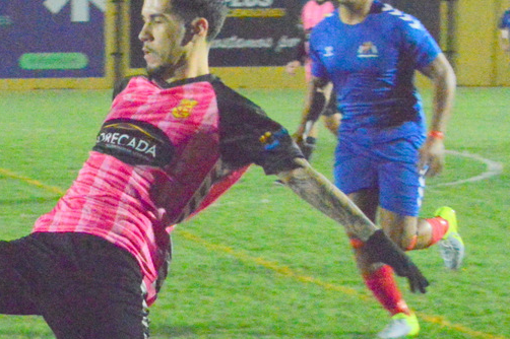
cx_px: -67
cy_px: 226
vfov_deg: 7.0
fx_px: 2792
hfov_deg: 10.3
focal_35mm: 197
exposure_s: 1/4000
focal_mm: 55
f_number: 8
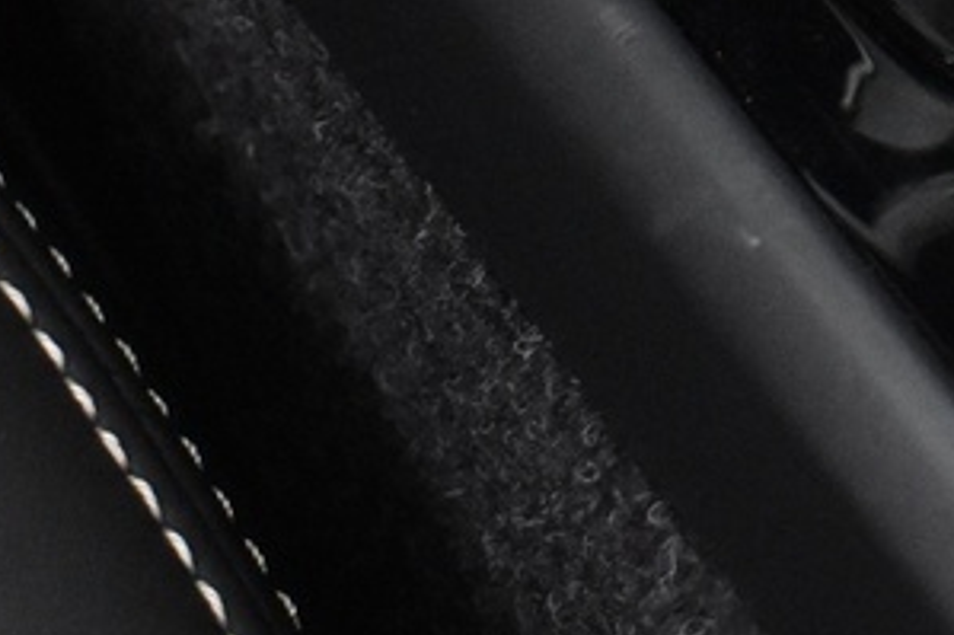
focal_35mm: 179
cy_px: -220
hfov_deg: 11.1
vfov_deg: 7.6
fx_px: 4741
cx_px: 1417
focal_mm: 22
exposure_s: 1/20
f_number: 3.8
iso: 3200
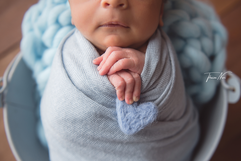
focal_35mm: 35
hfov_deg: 54.4
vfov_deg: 37.9
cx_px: 120
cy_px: 80
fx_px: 234
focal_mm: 35
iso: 250
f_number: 2.8
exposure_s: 1/160
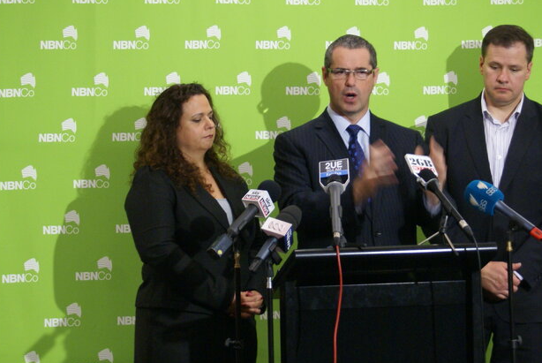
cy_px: 151
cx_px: 301
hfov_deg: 16.8
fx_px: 1839
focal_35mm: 122
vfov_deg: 11.3
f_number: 5.6
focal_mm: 50
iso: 400
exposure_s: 1/25
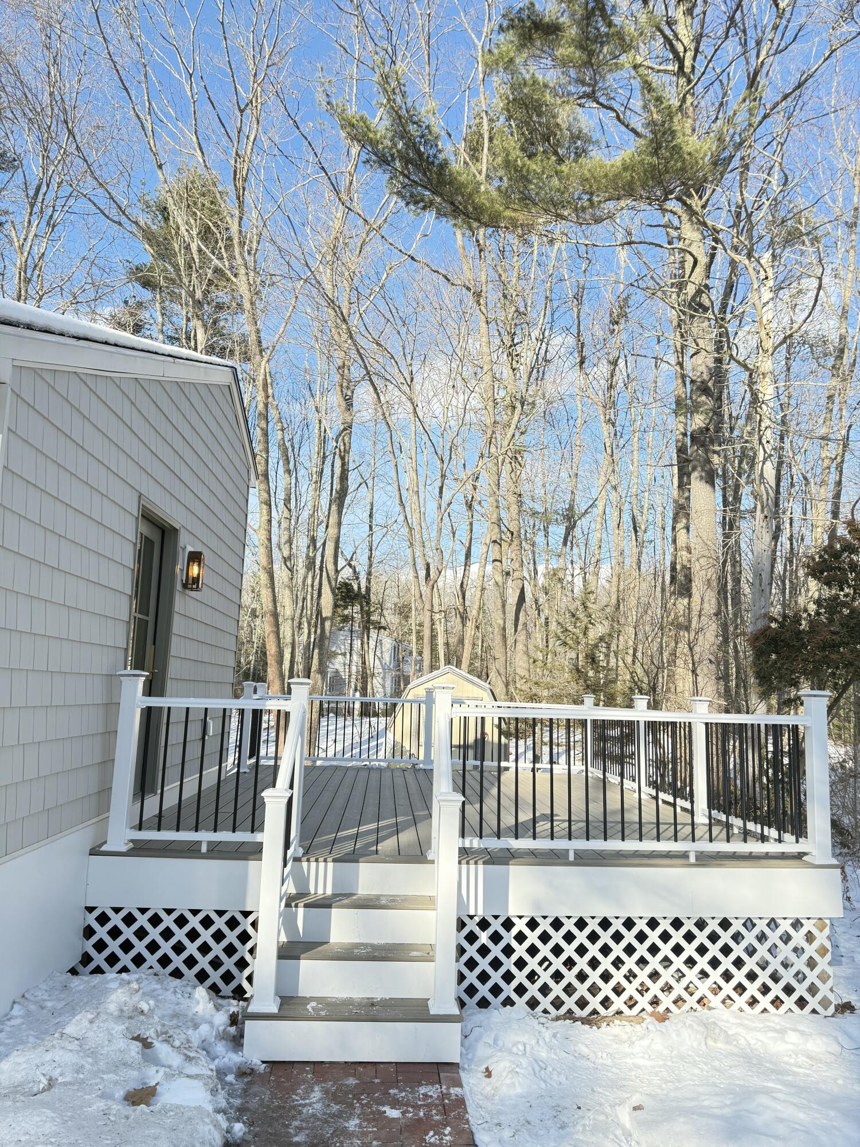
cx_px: 430
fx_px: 795
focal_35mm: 24
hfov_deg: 56.8
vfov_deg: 71.6
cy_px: 574
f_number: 1.78
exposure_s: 1/1292
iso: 100
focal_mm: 6.76
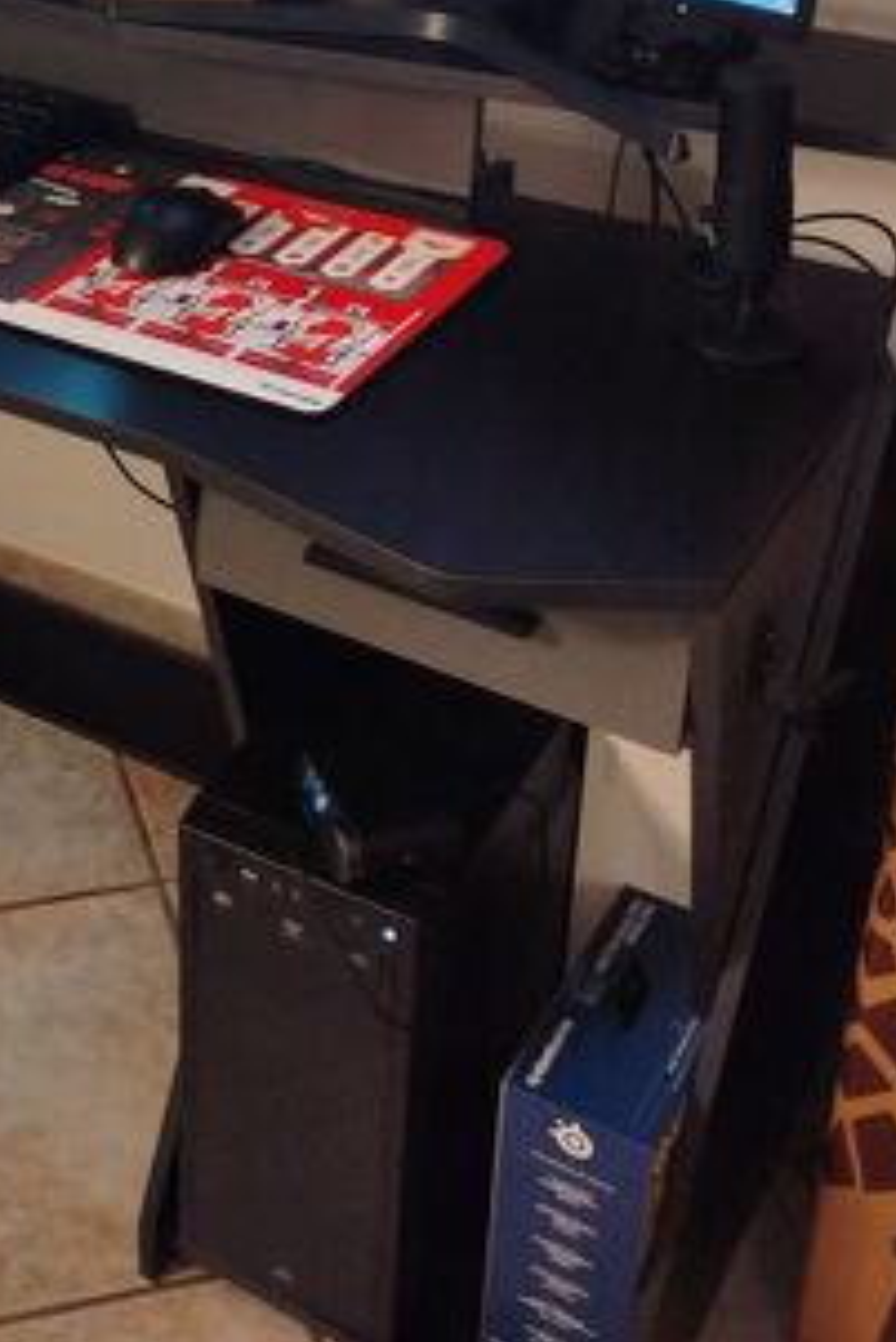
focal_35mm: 53
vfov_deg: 36.3
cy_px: 276
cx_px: 89
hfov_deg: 24.8
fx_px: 1976
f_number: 1.7
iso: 200
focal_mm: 5.31
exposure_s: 1/33
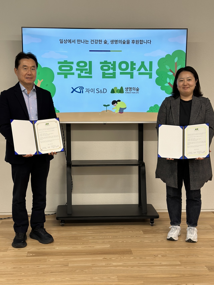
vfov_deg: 39.7
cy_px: 142
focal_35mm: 48
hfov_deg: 30.3
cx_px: 107
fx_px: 396
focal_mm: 6.86
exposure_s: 1/120
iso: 125
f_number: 1.78
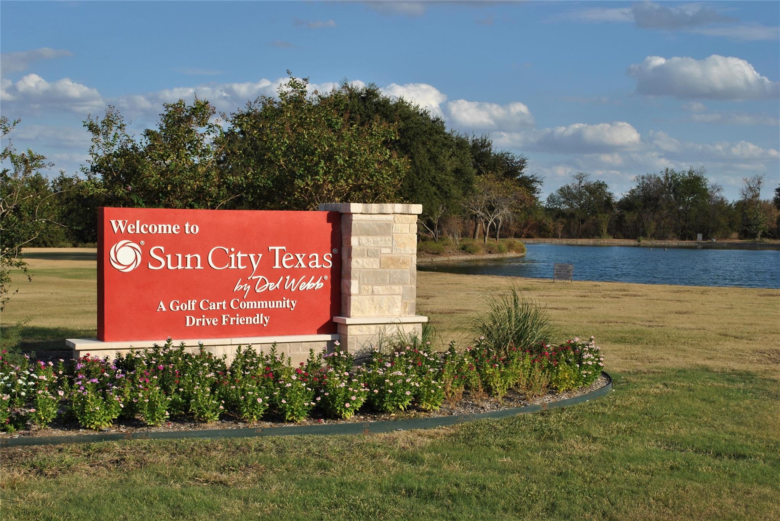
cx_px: 390
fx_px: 1106
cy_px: 260
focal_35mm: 51
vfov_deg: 26.5
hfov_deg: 38.8
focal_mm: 34
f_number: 9
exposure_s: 1/320
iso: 100
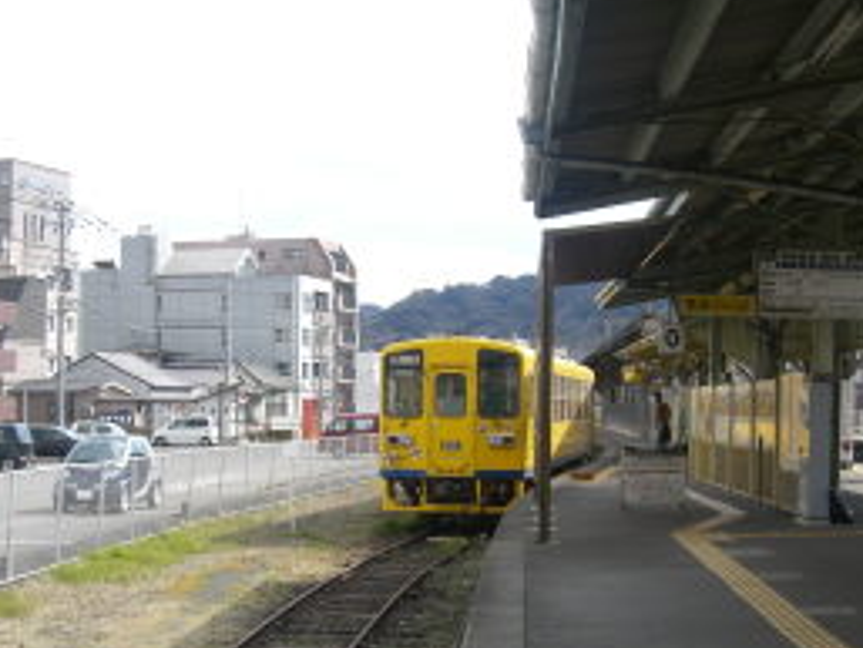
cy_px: 448
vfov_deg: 23.5
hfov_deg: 31.2
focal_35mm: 62
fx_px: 1546
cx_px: 460
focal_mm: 6.2
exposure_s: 1/250
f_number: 4.3
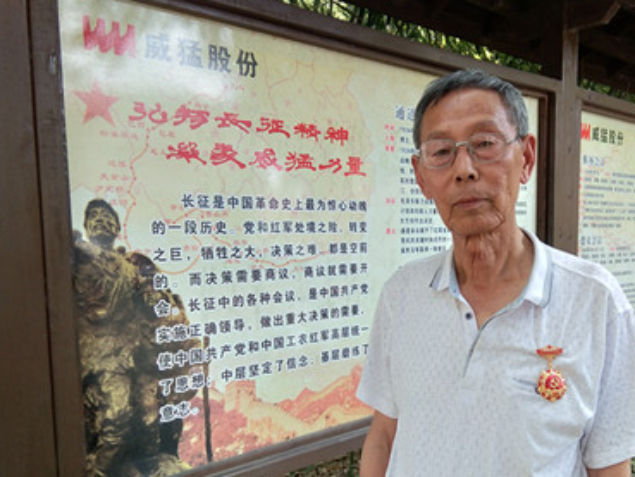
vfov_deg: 34.1
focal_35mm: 42
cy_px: 313
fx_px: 771
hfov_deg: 44.1
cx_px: 428
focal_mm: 3.69
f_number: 2.2
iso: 80
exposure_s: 1/50
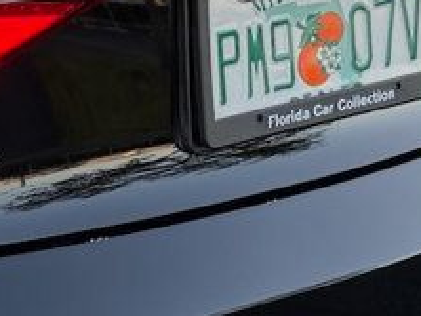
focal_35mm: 111
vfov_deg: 13.2
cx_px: -70
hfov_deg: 17.0
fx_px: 1351
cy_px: 11
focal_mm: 6.76
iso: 125
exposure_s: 1/204
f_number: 1.78
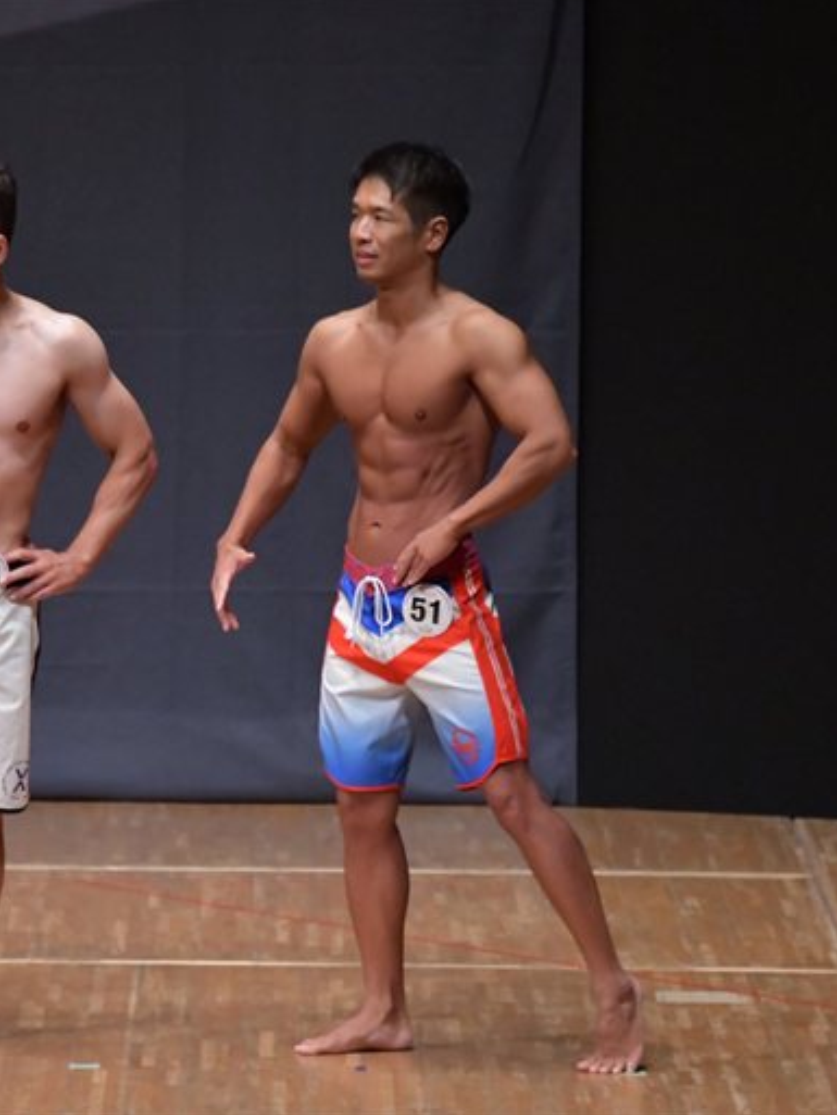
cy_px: 556
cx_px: 142
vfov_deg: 5.4
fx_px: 11924
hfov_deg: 4.0
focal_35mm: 370
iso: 6400
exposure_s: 1/400
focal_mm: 170
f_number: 5.6
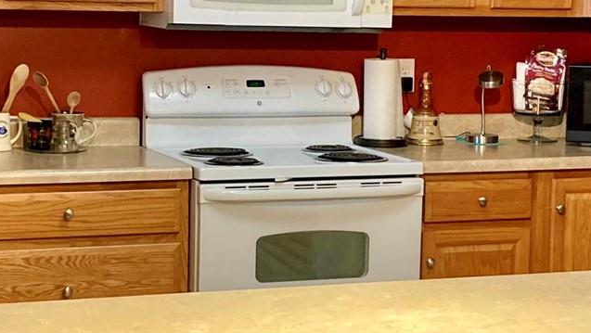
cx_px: 322
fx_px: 1536
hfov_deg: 21.8
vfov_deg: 12.4
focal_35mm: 98
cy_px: 178
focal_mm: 3.99
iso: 200
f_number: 1.8
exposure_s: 1/60
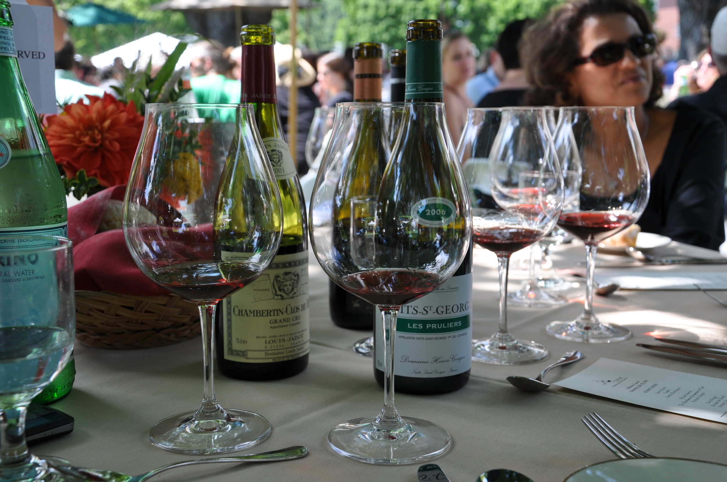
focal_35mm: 45
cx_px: 364
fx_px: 908
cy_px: 241
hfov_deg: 43.7
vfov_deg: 29.8
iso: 200
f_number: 6.3
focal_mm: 30
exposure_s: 1/160
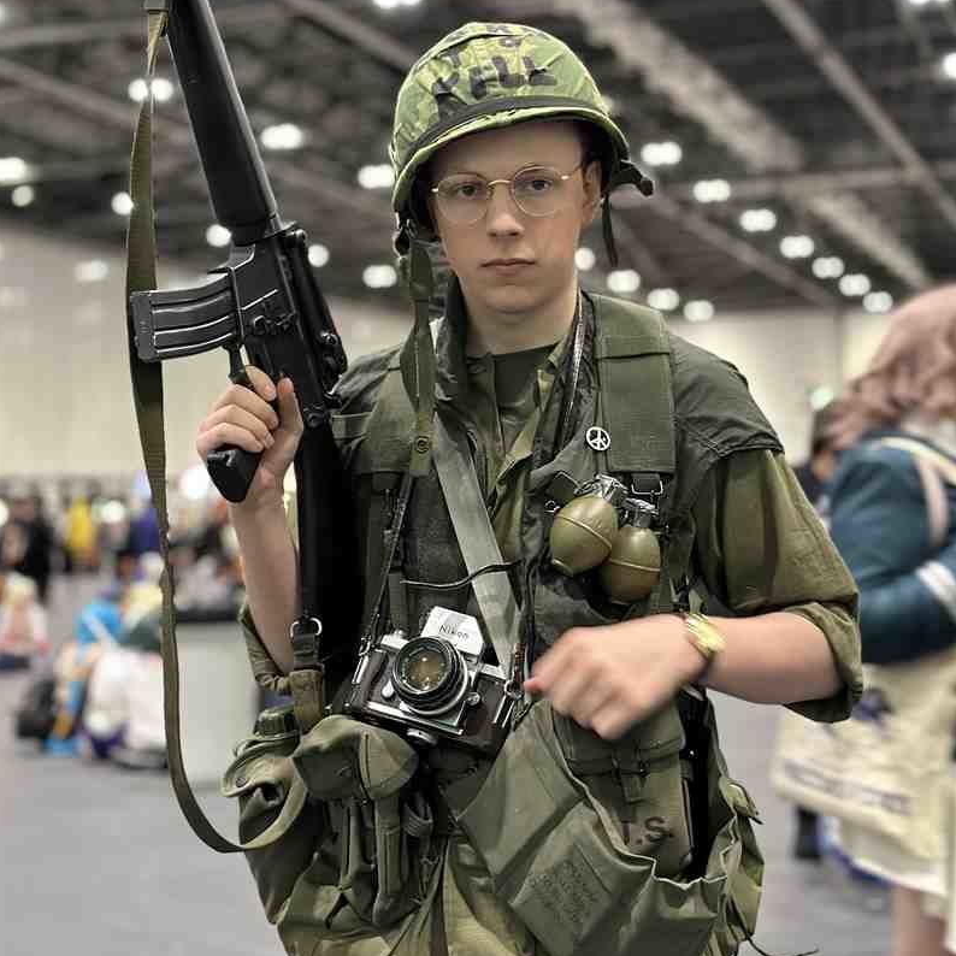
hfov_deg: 30.0
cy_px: 360
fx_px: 1781
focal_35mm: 57
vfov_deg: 29.9
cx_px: 477
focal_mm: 6.86
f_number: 1.78
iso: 640
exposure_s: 1/33
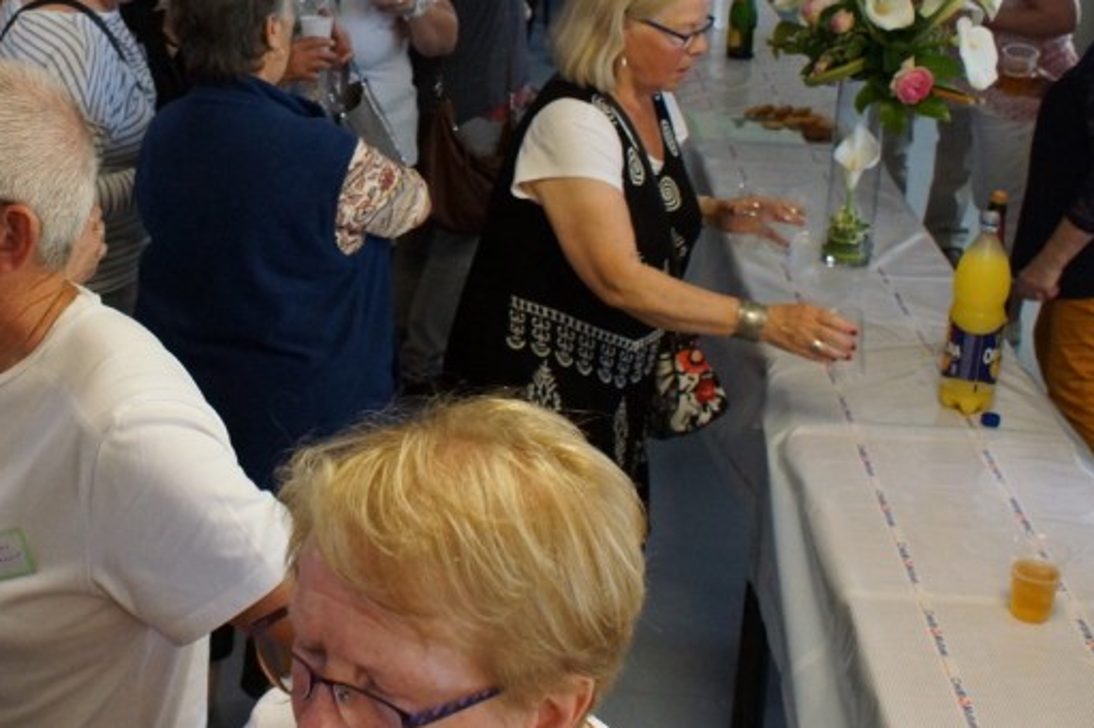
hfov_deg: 32.7
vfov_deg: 22.2
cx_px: 265
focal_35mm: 60
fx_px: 1823
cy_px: 113
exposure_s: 1/160
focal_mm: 20
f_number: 4
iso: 1250
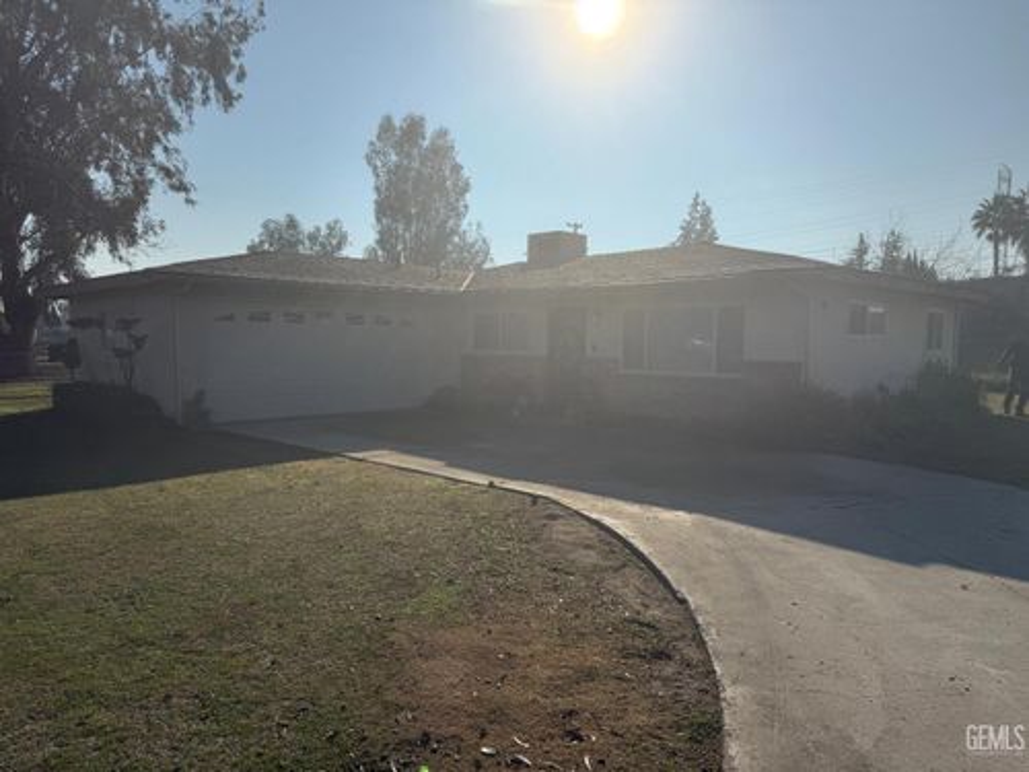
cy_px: 386
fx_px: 713
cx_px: 514
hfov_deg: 71.6
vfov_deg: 56.8
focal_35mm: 24
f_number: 1.78
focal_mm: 6.76
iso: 64
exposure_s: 1/14286
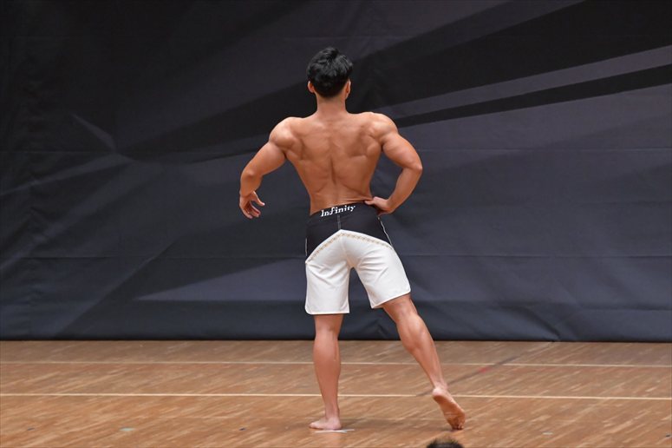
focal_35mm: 285
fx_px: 5317
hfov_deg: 7.2
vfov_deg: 4.8
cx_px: 336
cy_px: 224
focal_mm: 190
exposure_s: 1/400
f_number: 5.6
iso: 6400
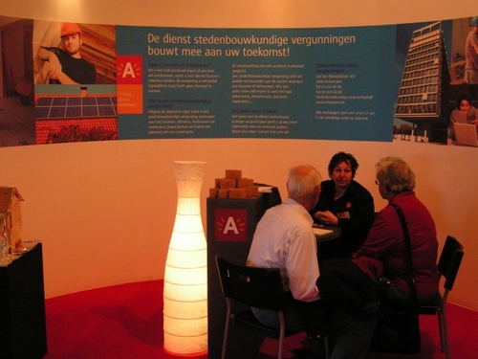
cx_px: 239
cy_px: 180
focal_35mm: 49
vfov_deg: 29.7
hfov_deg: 38.9
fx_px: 677
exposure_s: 1/50
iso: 200
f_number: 3.2
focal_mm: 8.2
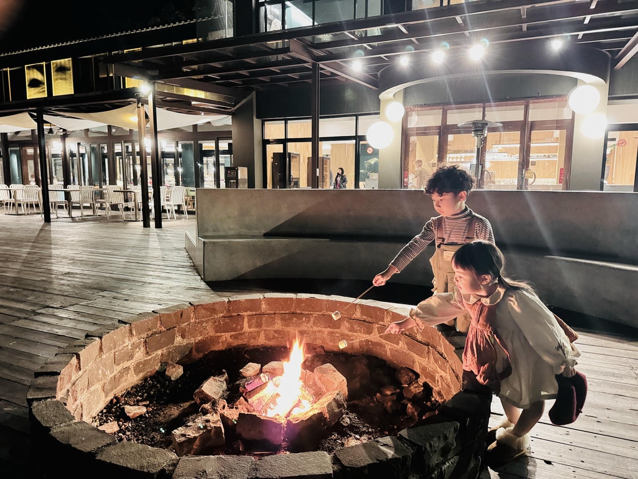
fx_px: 442
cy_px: 240
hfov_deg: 71.6
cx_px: 319
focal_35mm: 24
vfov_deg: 56.8
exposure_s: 1/24
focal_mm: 6.86
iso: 1600
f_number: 1.78
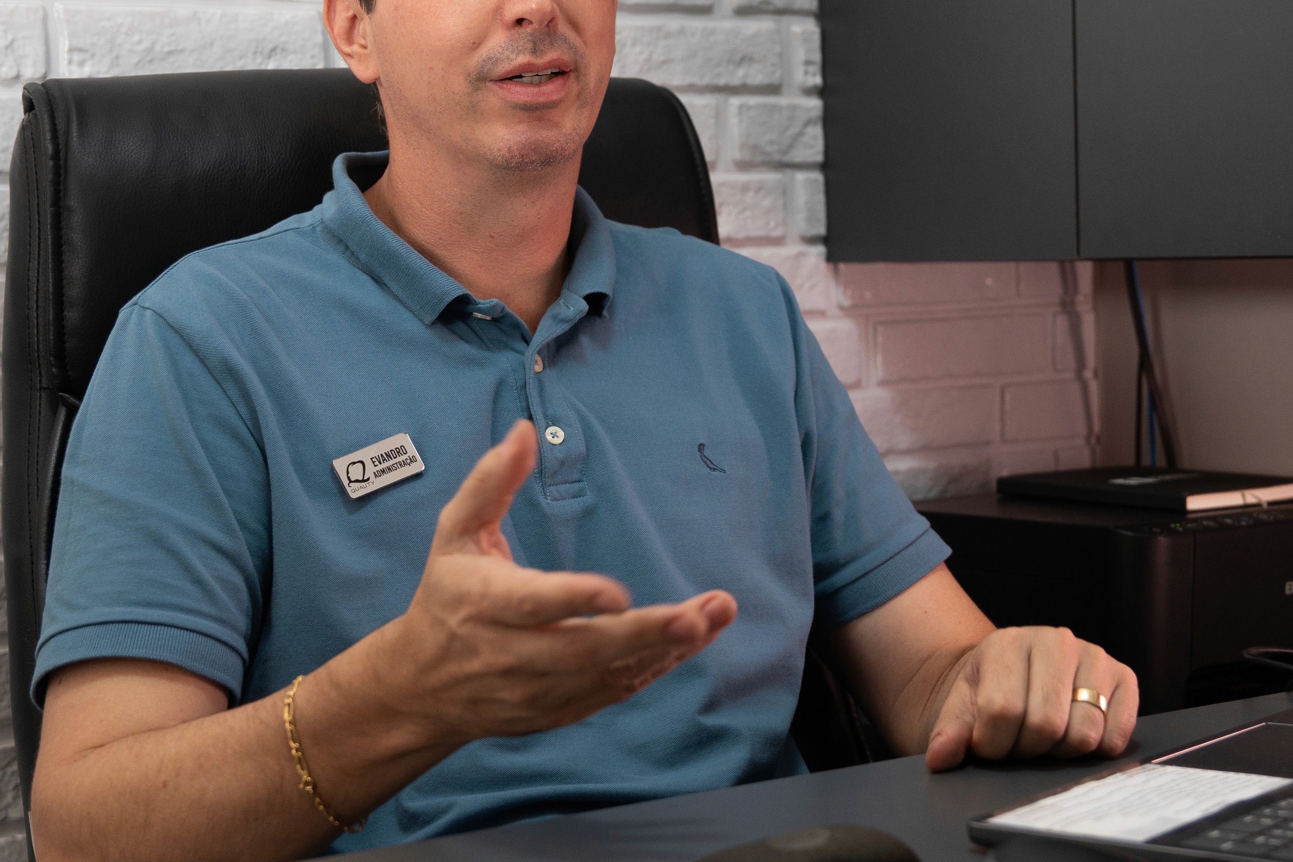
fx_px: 2550
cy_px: 352
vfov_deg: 19.2
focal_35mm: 71
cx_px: 683
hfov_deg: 28.5
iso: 400
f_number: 2.8
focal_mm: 30
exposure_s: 1/100
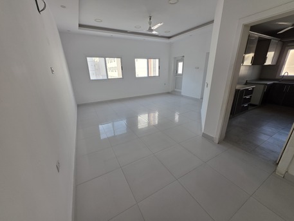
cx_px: 147
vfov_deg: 89.9
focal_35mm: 13
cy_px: 110
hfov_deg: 106.2
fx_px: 110
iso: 40
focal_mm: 2.2
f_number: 1.9
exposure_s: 1/100
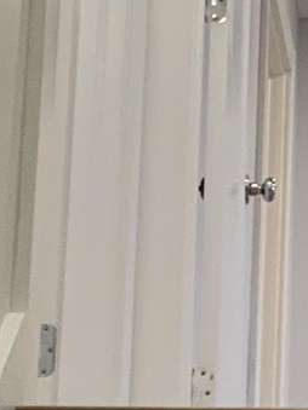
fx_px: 2339
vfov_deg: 10.0
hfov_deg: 7.5
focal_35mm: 197
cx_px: 397
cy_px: 223
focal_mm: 3
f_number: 1.8
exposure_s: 1/60
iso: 64
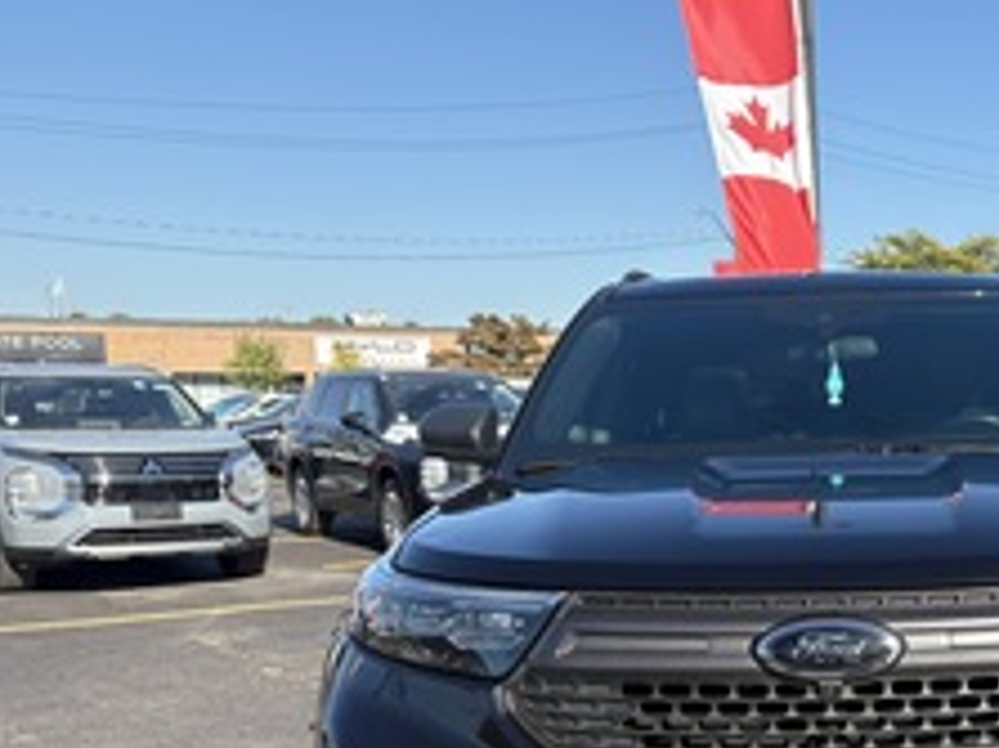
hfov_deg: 36.8
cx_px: 869
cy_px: 647
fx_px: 1413
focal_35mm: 49
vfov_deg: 28.7
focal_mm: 5.96
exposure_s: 1/1953
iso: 50
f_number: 1.6
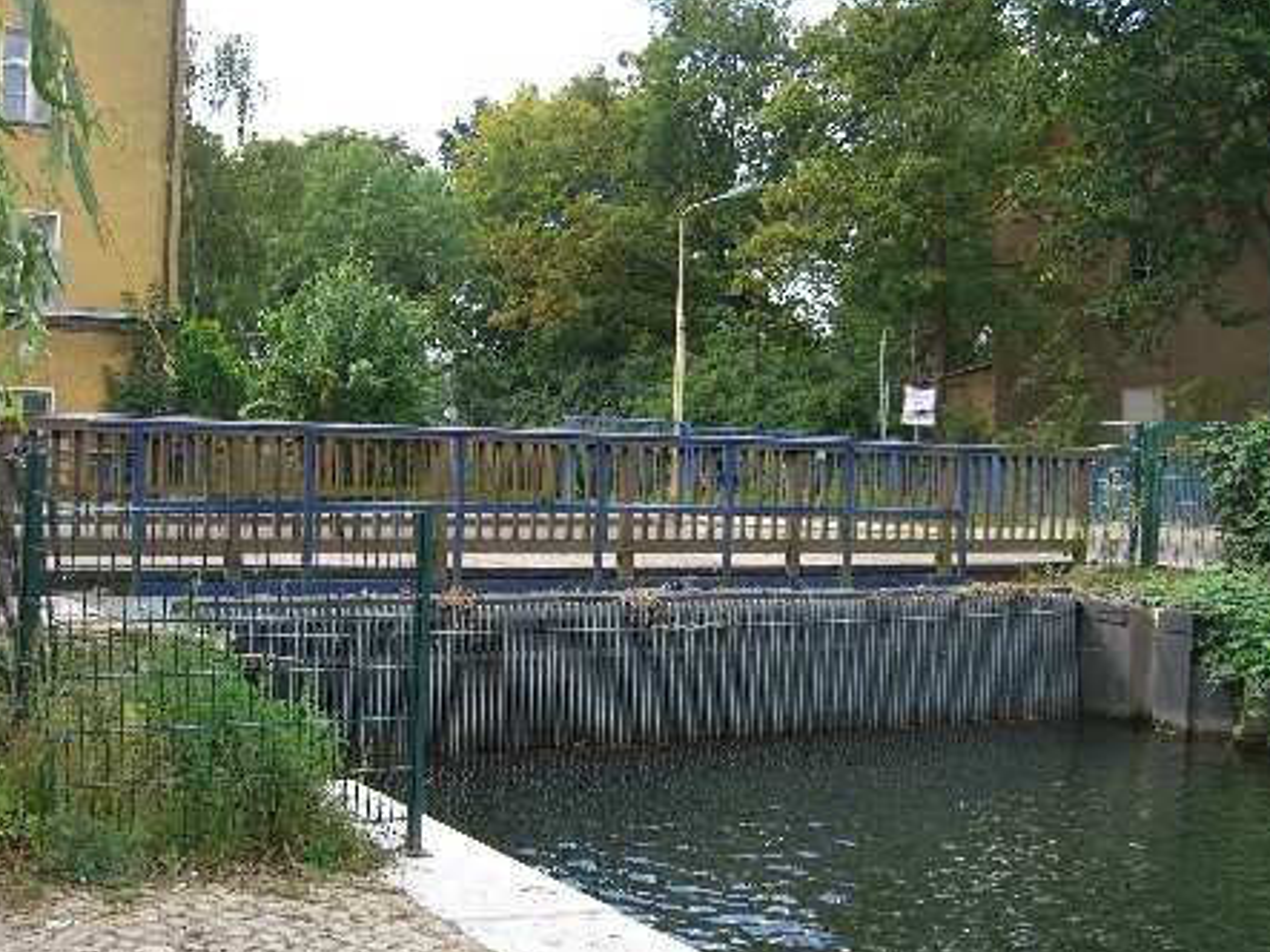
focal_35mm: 50
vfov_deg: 29.1
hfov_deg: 37.9
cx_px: 452
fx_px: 1834
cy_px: 543
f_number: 2.8
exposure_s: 1/250
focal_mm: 7.9
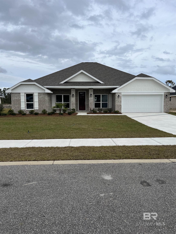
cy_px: 117
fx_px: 176
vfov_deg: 67.3
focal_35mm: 26
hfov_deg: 53.1
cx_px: 88
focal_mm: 5.1
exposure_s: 1/3745
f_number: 1.6
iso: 50
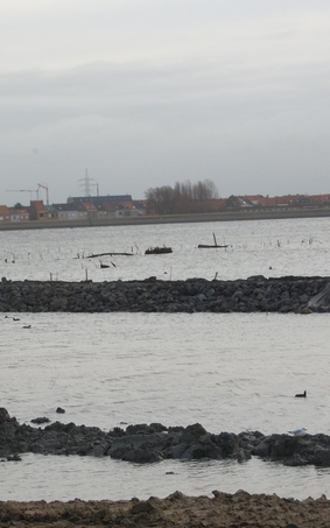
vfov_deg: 13.6
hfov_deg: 8.5
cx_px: 138
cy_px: 301
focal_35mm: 154
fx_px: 2217
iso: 80
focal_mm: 17.1
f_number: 5.2
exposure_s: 1/301
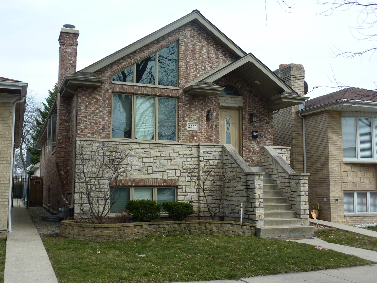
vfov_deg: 36.0
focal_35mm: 40
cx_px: 188
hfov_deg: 46.8
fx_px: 436
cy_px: 142
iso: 80
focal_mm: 6.5
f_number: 4
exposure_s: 1/320
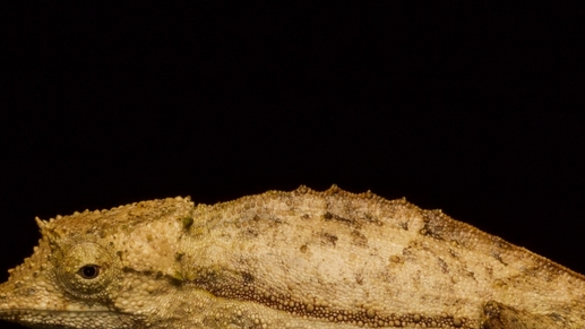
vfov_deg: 4.2
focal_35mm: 288
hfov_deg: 7.5
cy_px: 290
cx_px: 298
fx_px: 4468
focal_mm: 60
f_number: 14
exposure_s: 1/60
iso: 800
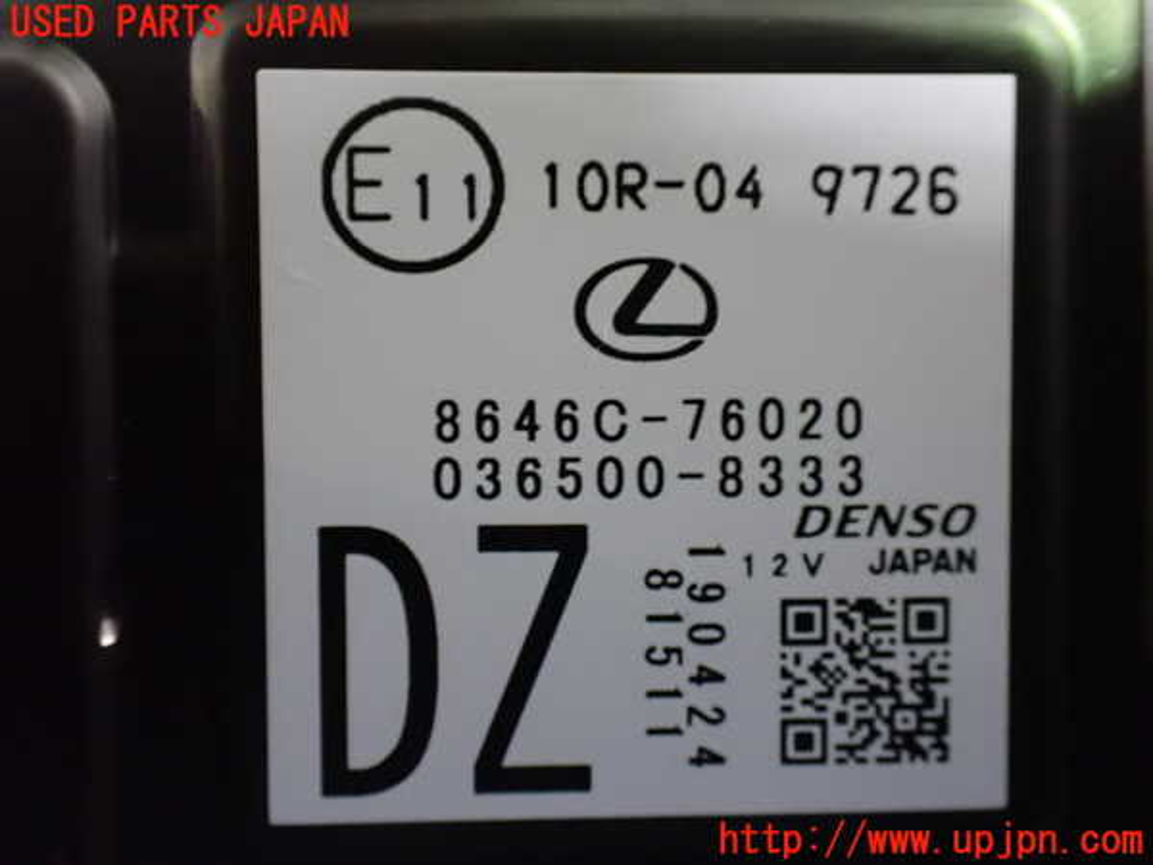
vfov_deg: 35.1
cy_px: 432
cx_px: 576
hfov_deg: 45.8
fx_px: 1366
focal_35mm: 41
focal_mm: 7.31
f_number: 2.8
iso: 1600
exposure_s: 1/15
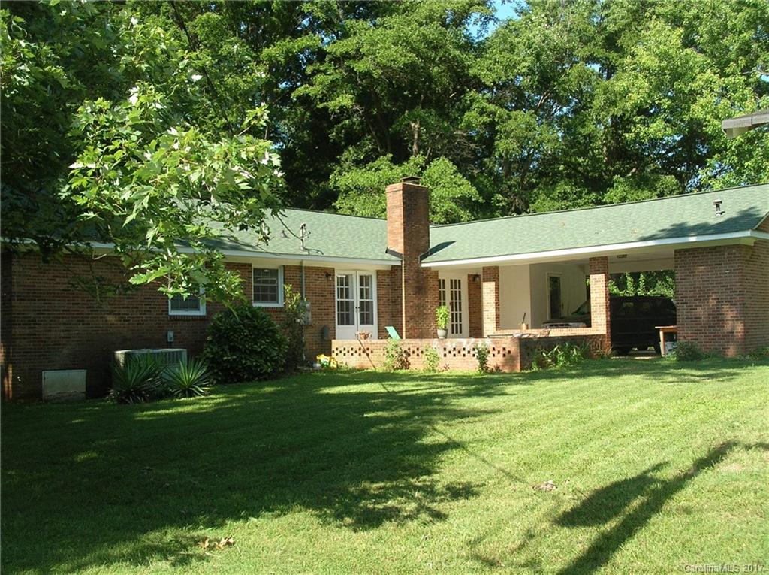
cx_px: 384
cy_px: 288
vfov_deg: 39.6
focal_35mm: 36
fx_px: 799
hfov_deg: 51.4
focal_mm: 6
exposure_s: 1/194
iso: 50
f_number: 3.7
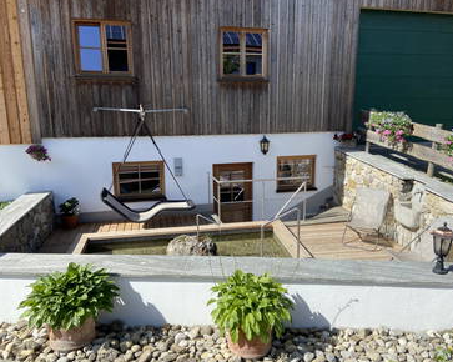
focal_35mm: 28
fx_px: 375
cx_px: 242
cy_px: 181
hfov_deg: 62.2
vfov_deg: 51.5
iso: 32
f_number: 1.8
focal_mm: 4.25
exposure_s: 1/1678
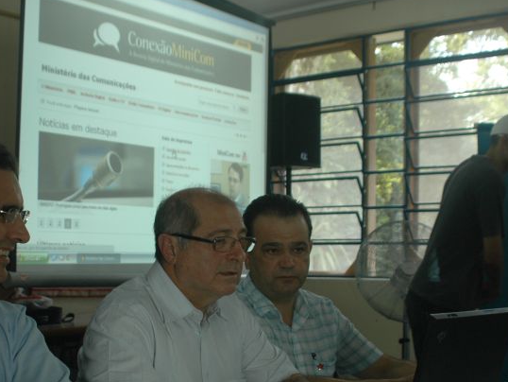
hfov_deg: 32.1
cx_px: 217
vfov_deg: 24.4
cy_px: 241
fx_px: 881
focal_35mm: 60
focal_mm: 28
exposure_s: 1/100
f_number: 5
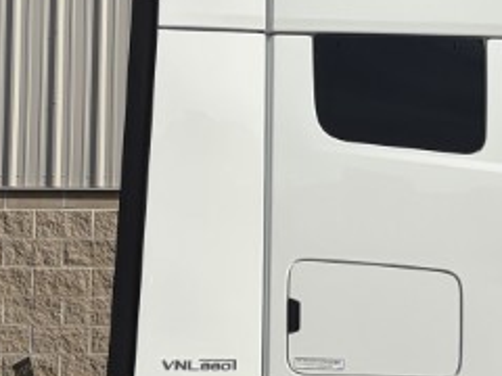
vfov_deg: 13.3
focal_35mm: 111
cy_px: 138
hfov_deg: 17.7
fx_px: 1610
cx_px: 337
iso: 50
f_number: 1.6
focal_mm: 5.96
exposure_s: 1/6993
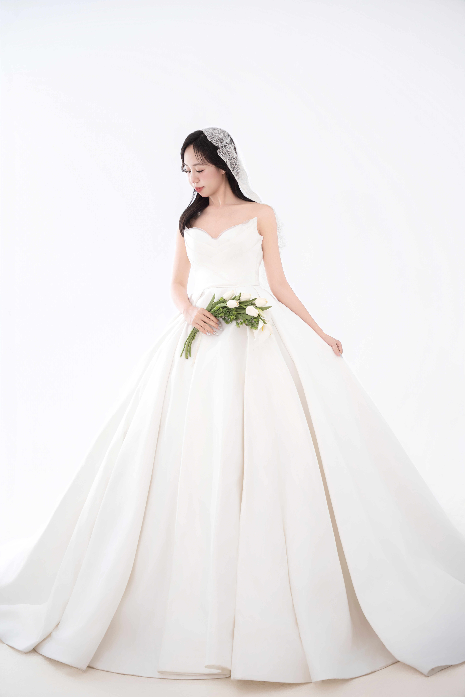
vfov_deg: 28.8
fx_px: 1356
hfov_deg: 19.5
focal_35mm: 70
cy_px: 348
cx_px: 232
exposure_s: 1/160
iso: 250
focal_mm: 70
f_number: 2.8
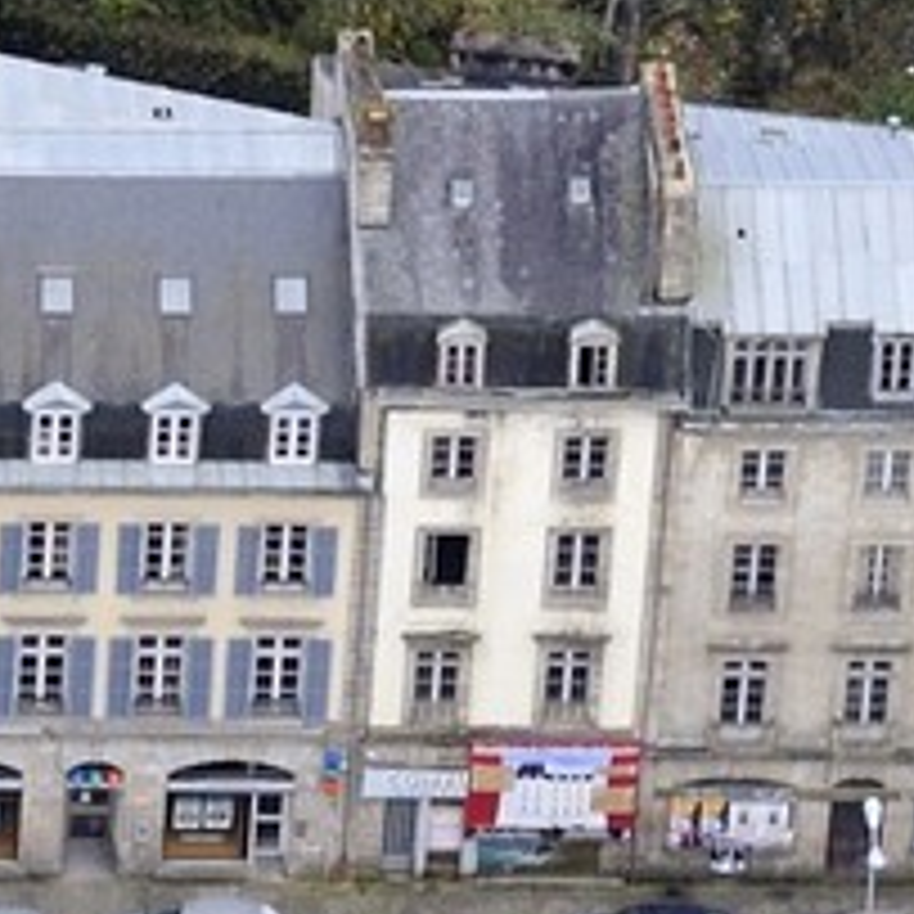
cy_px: 788
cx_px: -2431
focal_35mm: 468
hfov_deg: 3.6
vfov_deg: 3.7
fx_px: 13980
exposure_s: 1/1000
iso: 800
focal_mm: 70
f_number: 4.5
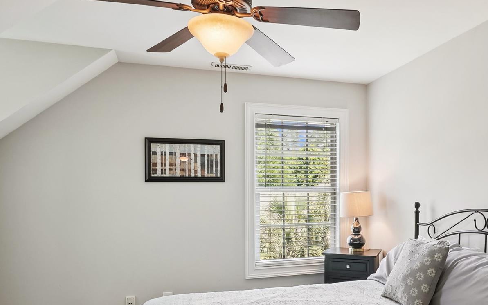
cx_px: 314
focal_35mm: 28
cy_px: 194
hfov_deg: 65.2
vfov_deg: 44.1
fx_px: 372
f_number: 8
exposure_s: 1/25
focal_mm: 16
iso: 250
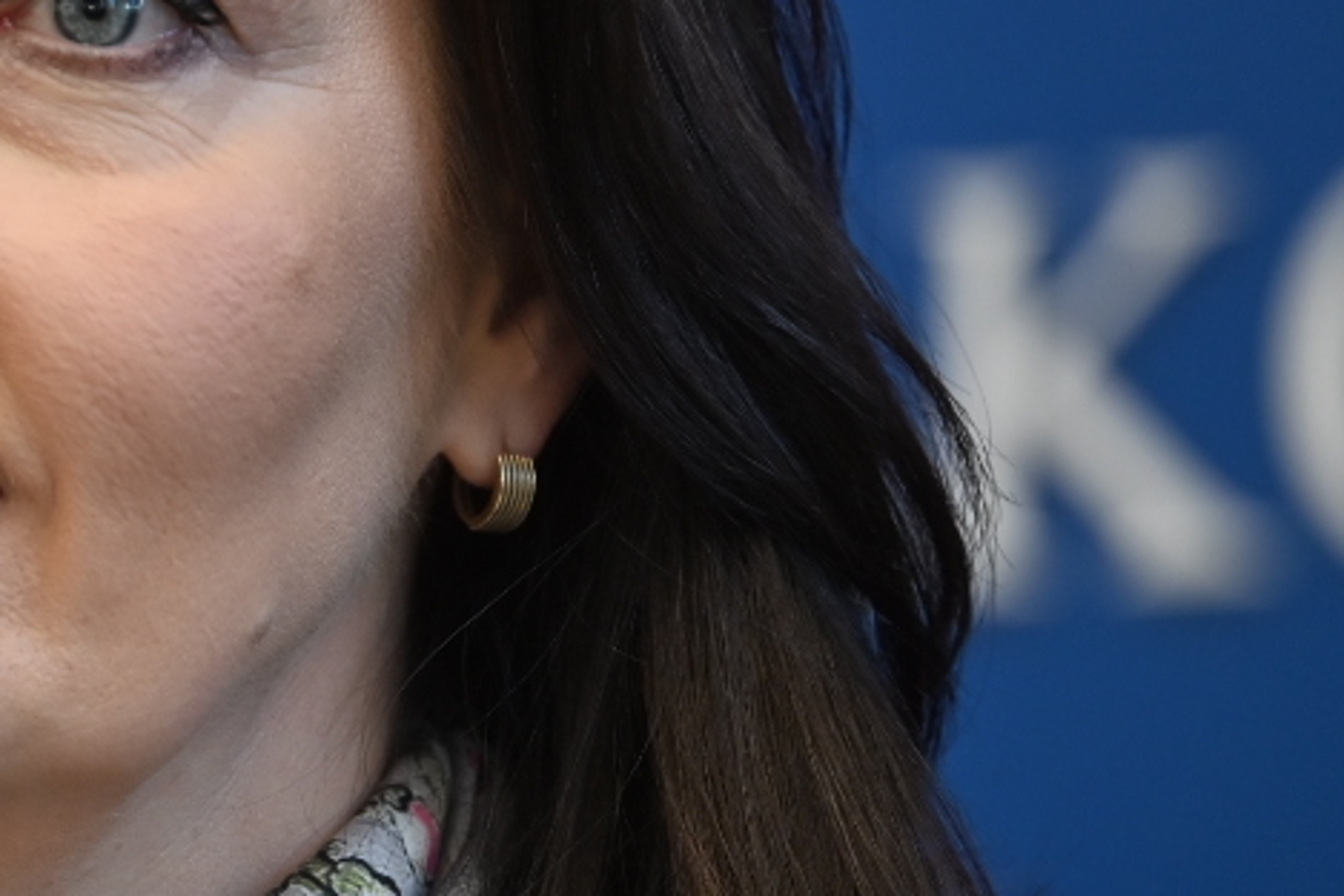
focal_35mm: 622
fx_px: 23227
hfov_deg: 3.3
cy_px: 409
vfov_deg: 2.2
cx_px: -295
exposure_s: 1/125
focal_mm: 180
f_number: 2.8
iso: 250
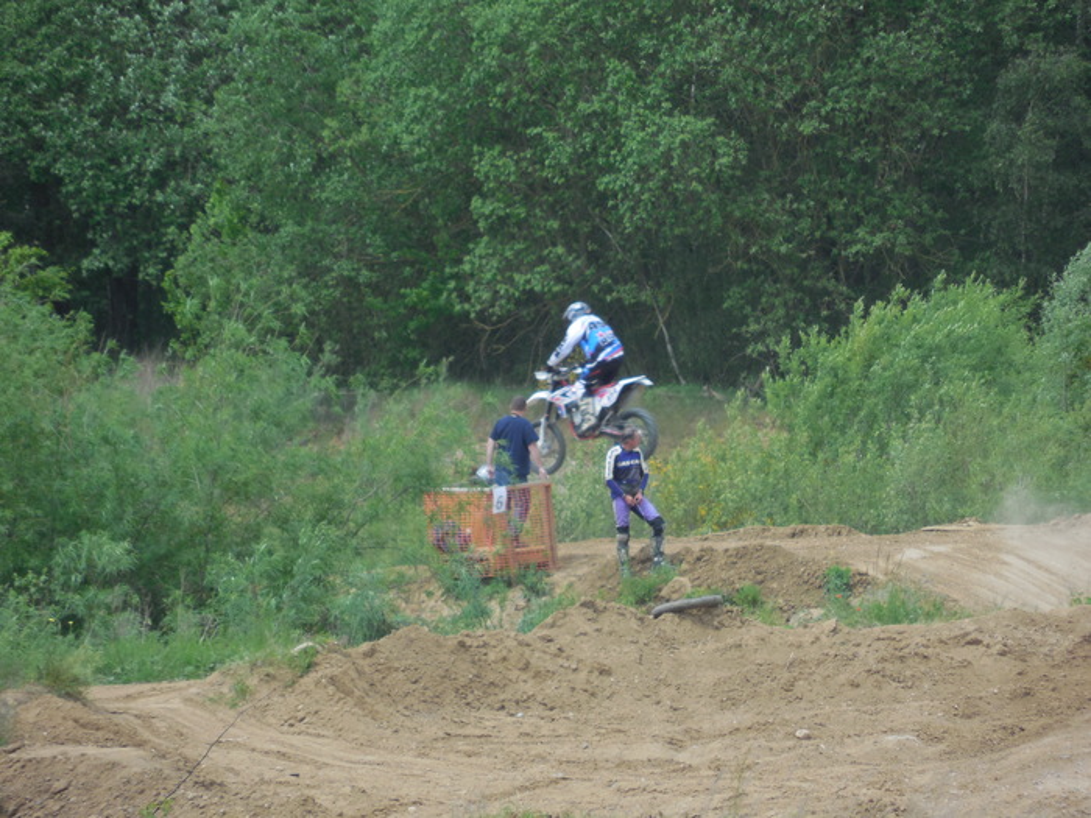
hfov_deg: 5.7
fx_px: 11031
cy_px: 409
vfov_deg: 4.2
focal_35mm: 350
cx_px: 546
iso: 125
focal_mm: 63
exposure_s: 1/320
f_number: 5.9
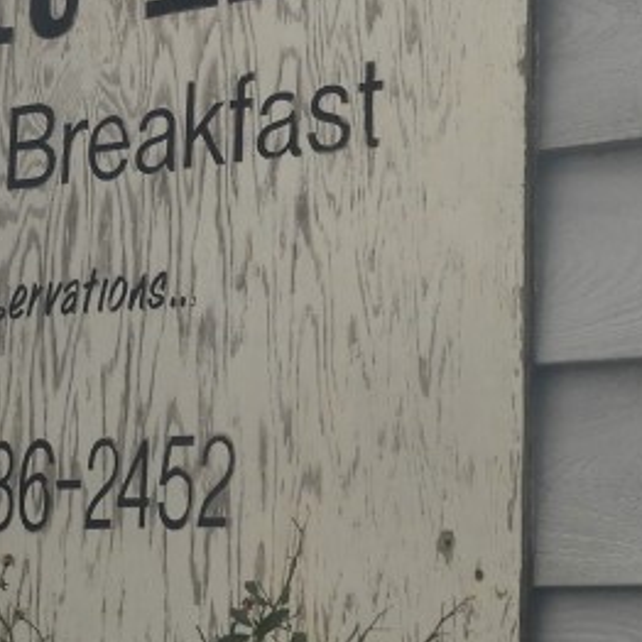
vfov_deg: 8.8
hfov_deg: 9.0
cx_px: 88
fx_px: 4071
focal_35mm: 194
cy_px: -299
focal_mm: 7.2
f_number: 3.8
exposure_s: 1/320
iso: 100
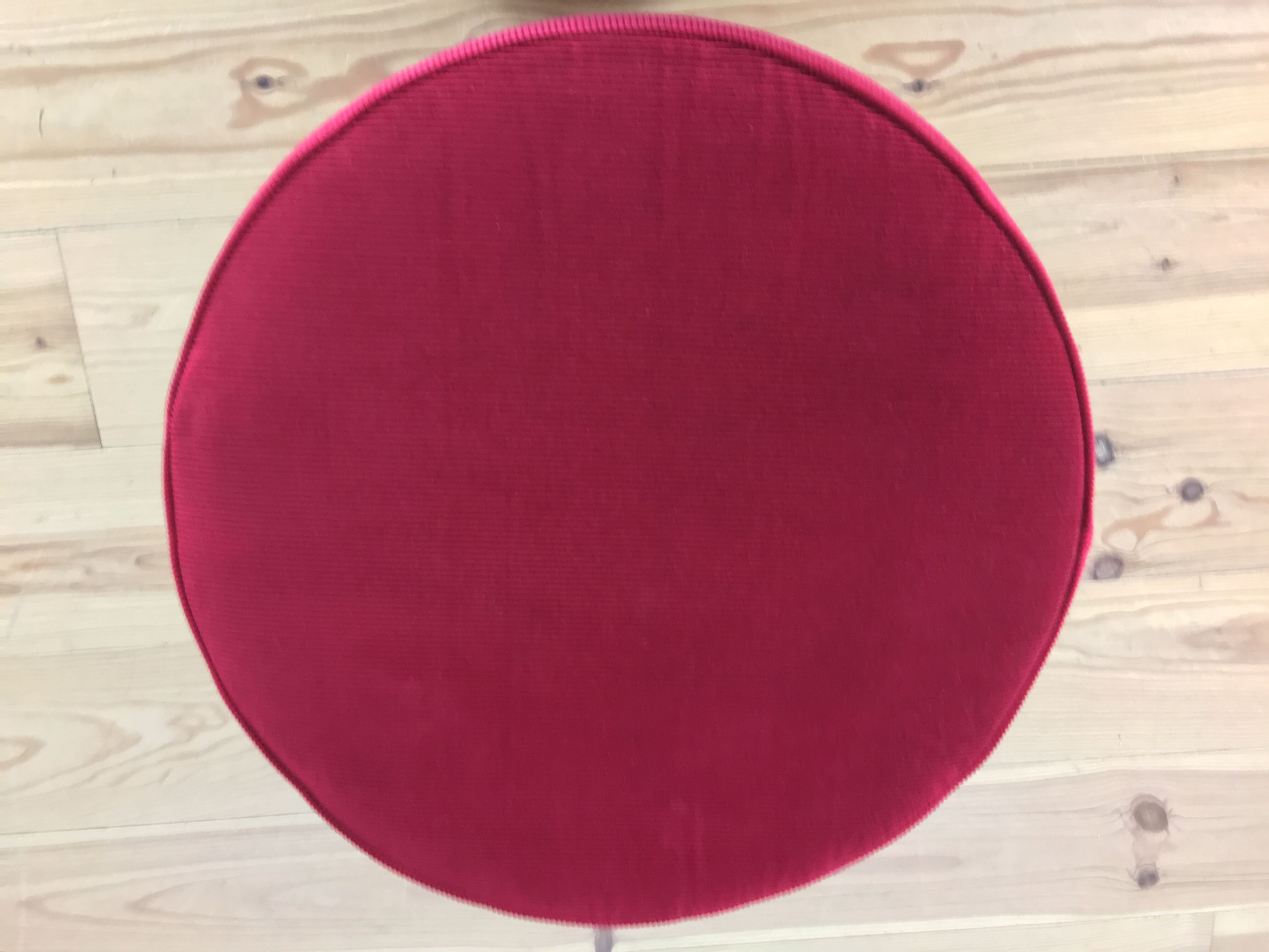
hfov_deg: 61.7
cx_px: 634
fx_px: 1063
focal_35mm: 29
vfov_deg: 48.2
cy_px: 476
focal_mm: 4.15
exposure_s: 1/33
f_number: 2.2
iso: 200
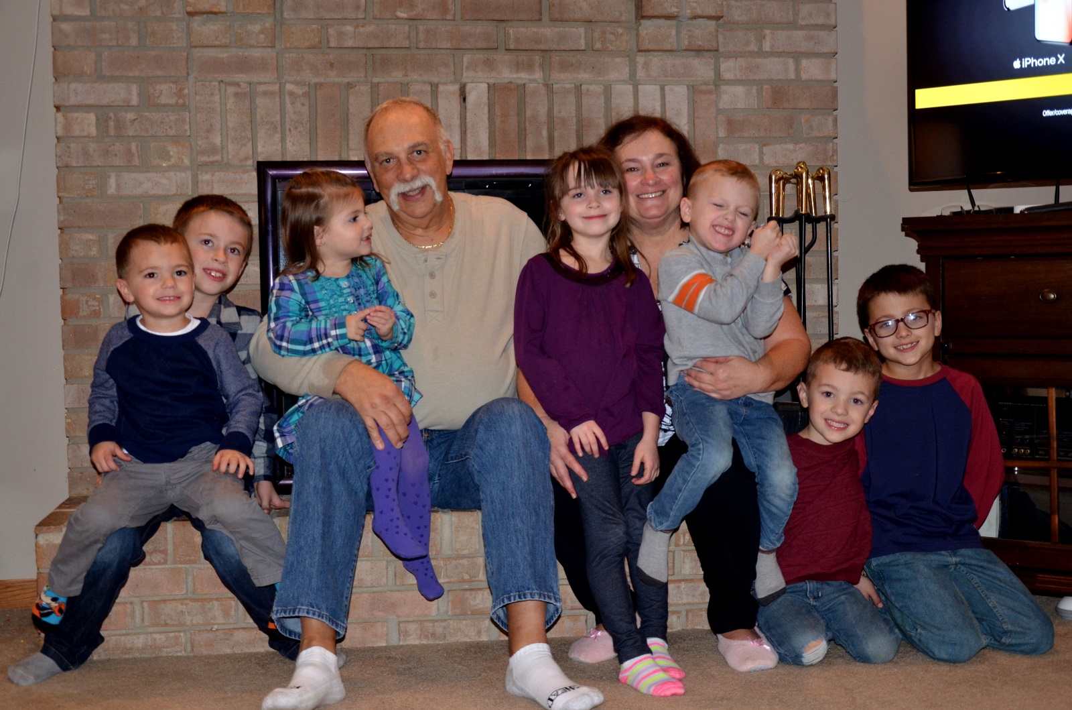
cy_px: 355
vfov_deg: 31.7
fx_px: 1248
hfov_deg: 46.5
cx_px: 536
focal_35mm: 42
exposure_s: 1/60
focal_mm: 28
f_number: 4
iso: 800
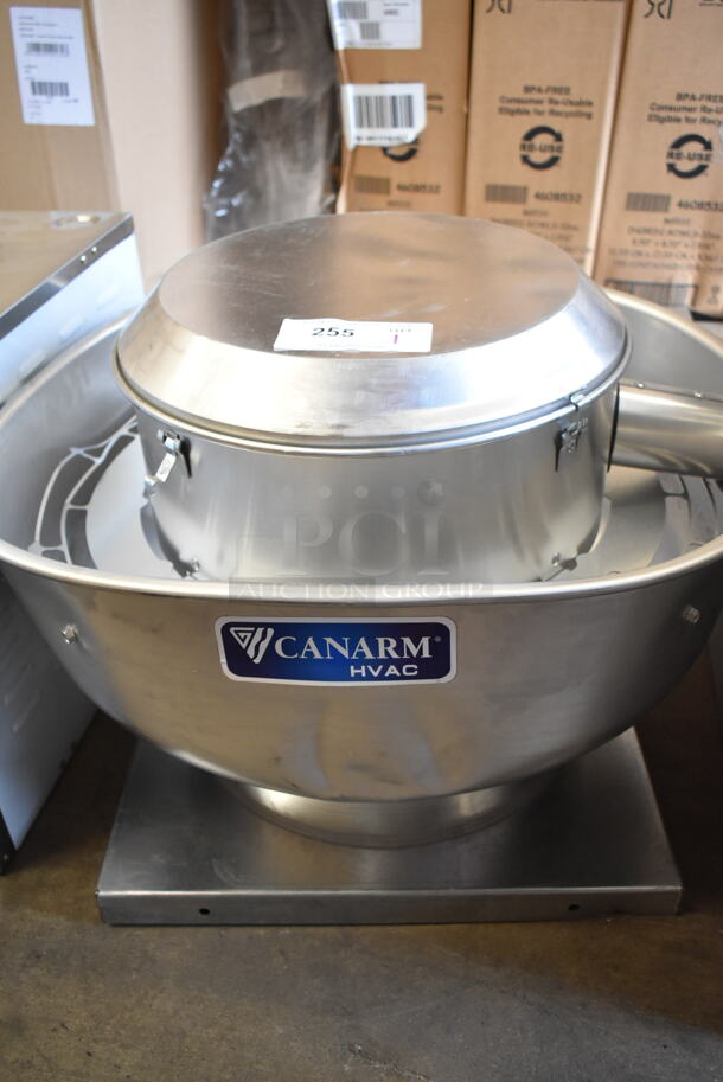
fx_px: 993
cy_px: 541
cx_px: 362
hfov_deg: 40.0
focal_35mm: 33
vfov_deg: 57.2
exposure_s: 1/125
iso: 2000
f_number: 3.8
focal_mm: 22
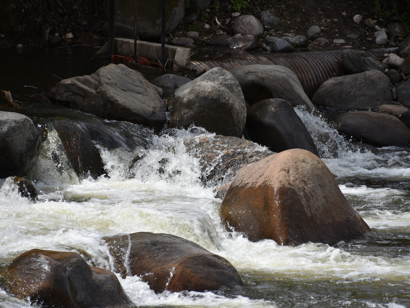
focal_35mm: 326
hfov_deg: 6.1
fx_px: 3862
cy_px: 154
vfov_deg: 4.6
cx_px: 195
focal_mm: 300
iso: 100
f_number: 7.1
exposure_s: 1/640
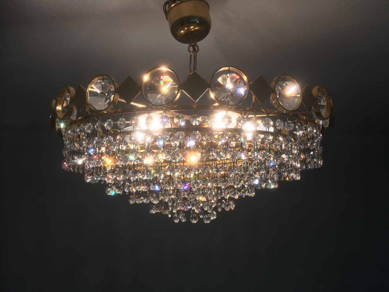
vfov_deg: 48.2
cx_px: 194
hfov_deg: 61.7
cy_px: 146
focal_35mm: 29
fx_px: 326
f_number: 2.2
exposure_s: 1/118
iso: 25
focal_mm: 4.15
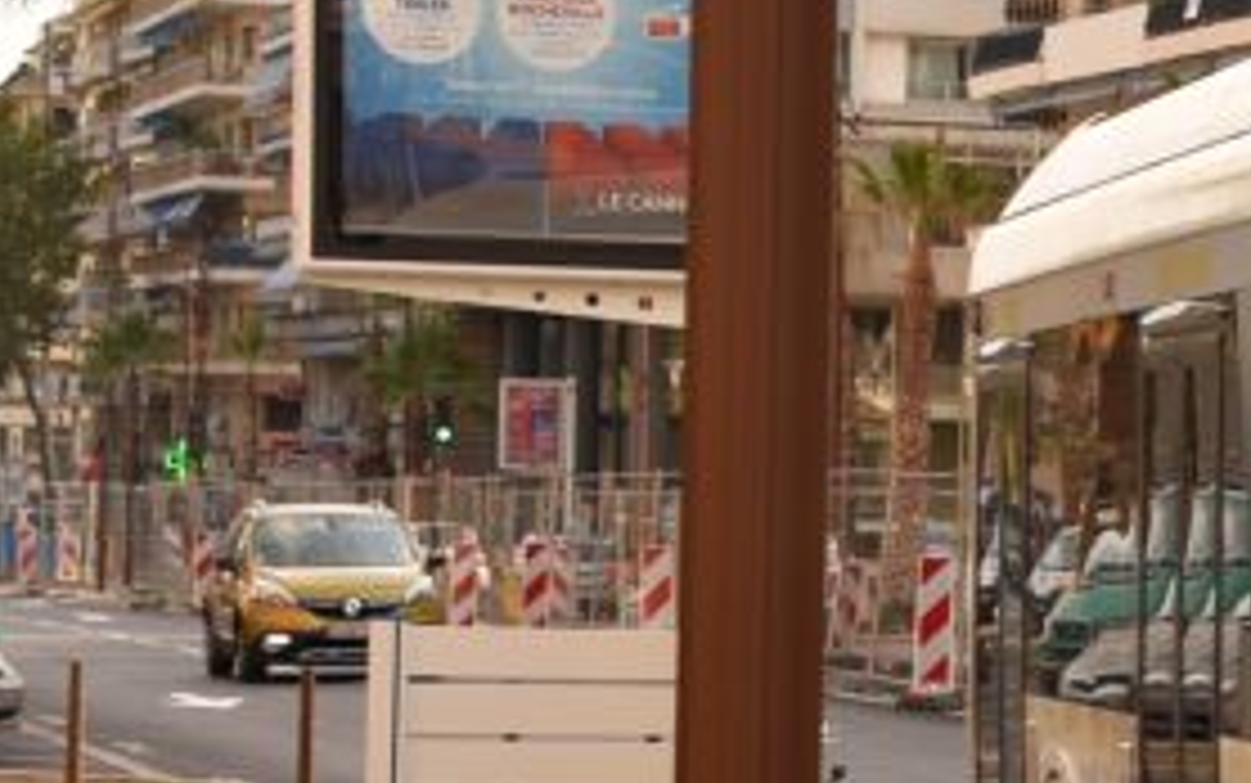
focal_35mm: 190
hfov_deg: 10.5
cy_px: 540
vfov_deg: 6.9
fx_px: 6480
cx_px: 2023
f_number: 7.1
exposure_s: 1/200
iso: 100
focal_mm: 48
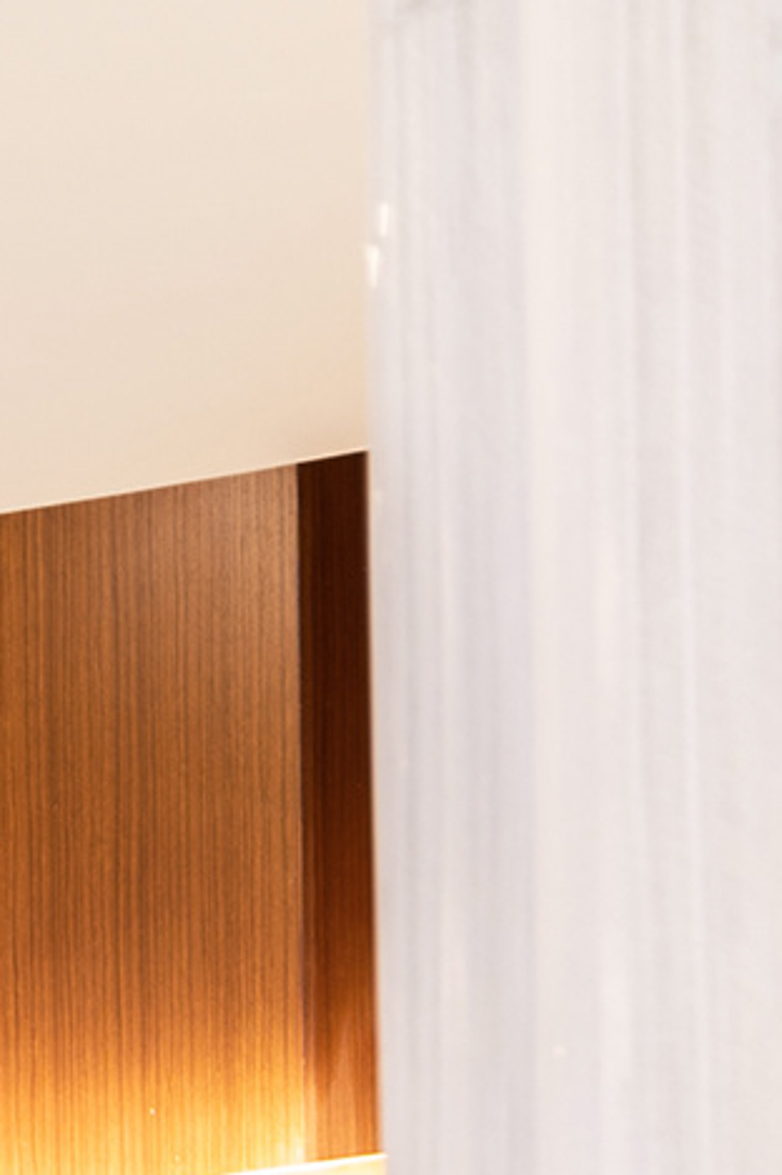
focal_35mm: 394
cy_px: 3134
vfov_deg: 5.0
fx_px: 12856
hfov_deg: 3.4
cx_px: -1496
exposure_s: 1/2
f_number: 4
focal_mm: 64
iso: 50
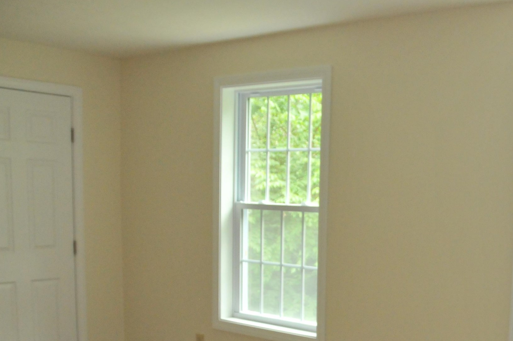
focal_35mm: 51
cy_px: 312
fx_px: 726
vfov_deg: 25.5
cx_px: 413
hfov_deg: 37.5
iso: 1600
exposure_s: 1/160
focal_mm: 18
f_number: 4
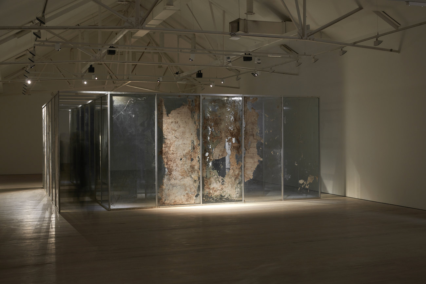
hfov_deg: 44.5
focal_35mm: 44
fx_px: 521
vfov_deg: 30.5
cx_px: 213
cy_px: 142
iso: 160
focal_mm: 44
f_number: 10
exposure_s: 6
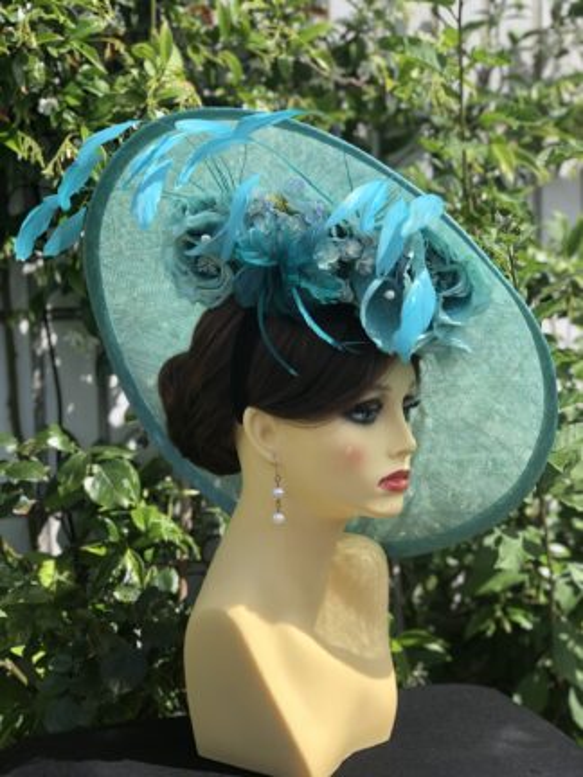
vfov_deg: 33.8
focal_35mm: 57
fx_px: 1280
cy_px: 388
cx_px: 292
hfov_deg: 25.7
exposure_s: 1/450
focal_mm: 6.6
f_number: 2.8
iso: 20
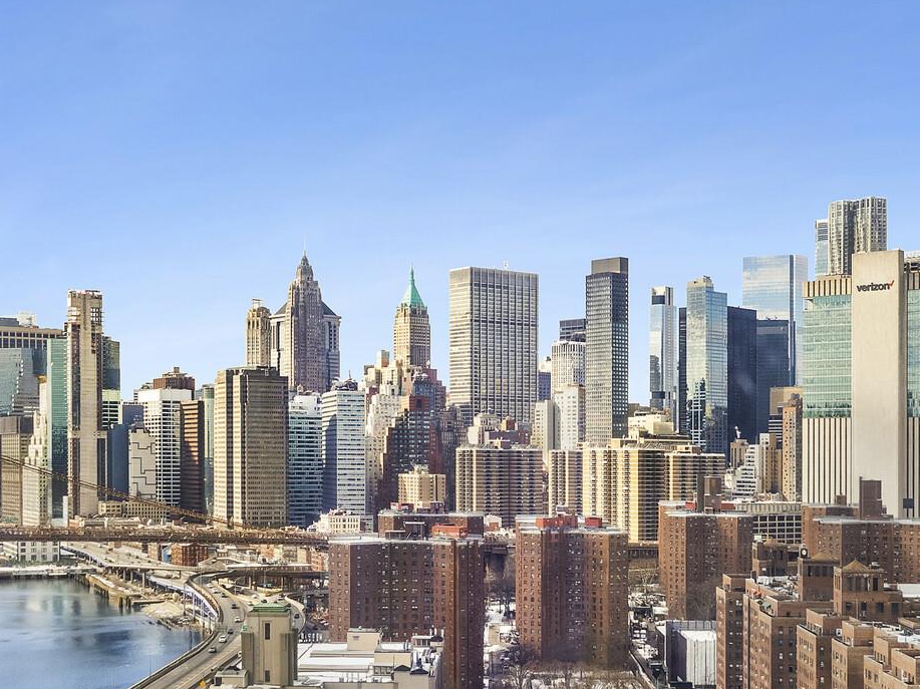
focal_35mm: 55
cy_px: 270
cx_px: 458
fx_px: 1461
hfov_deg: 34.9
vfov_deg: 26.5
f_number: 14
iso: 1600
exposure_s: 1/320
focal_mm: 35
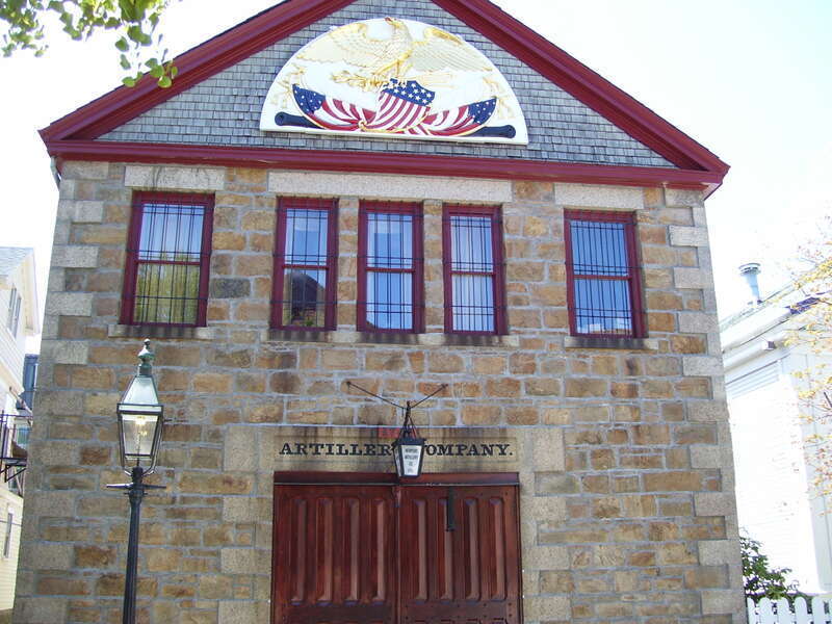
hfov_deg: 51.4
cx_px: 416
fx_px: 865
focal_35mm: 36
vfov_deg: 39.7
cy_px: 312
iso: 80
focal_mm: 6
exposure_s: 1/250
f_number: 2.7
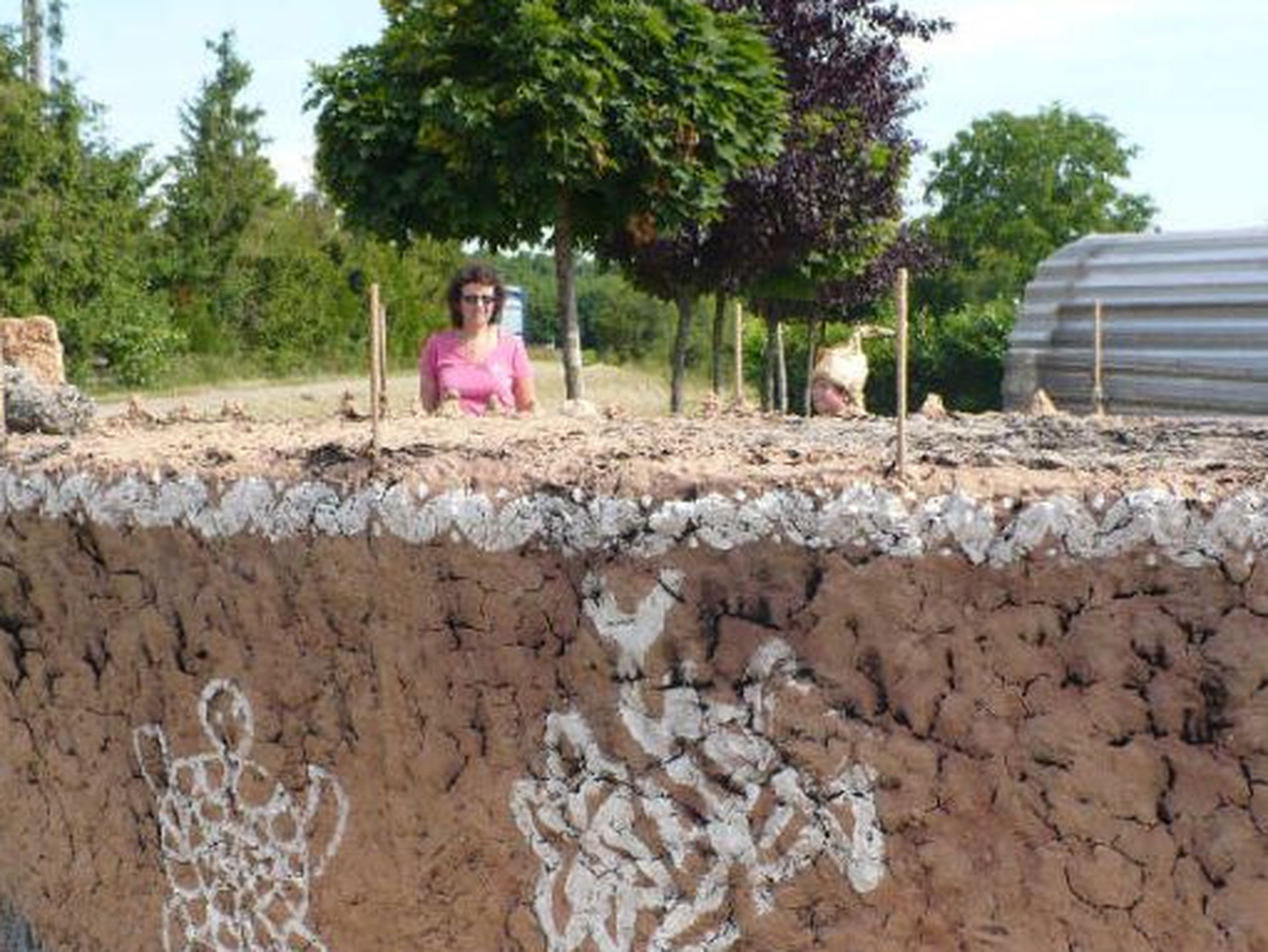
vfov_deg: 25.0
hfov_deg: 33.2
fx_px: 2126
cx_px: 696
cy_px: 686
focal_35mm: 58
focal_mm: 6.1
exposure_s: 1/640
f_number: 2.8
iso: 100
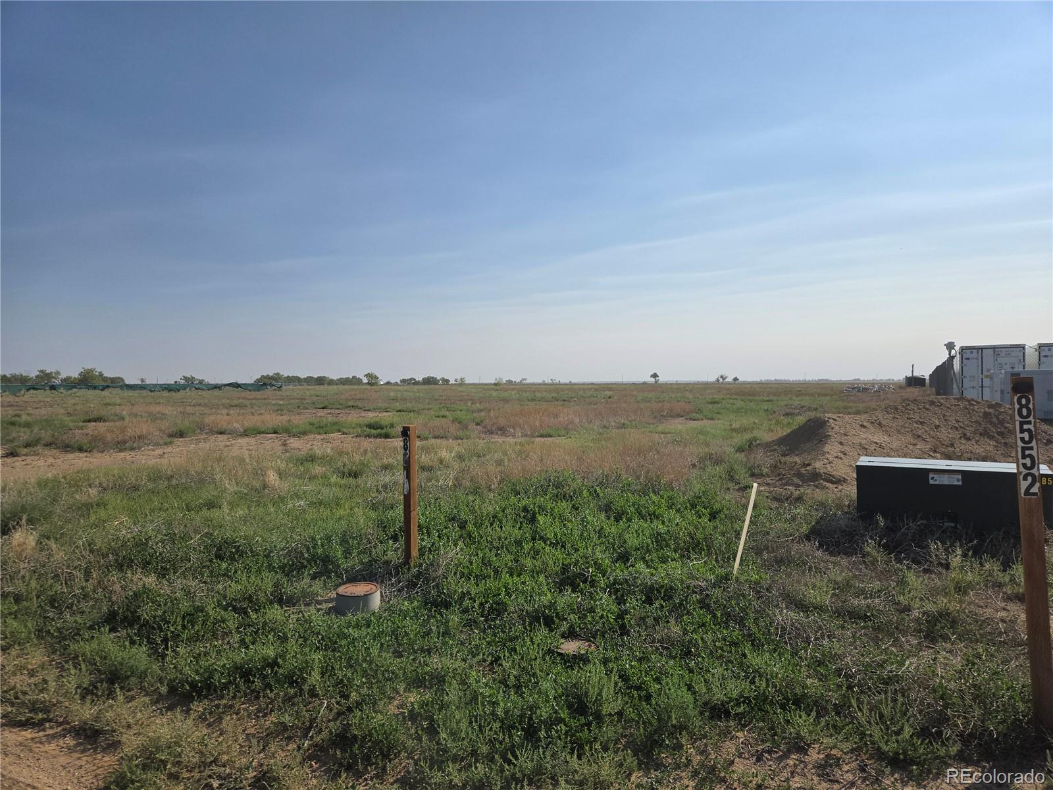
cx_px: 526
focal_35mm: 23
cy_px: 395
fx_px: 700
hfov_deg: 73.9
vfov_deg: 58.9
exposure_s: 1/3409
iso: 25
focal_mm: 5.4
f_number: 1.8
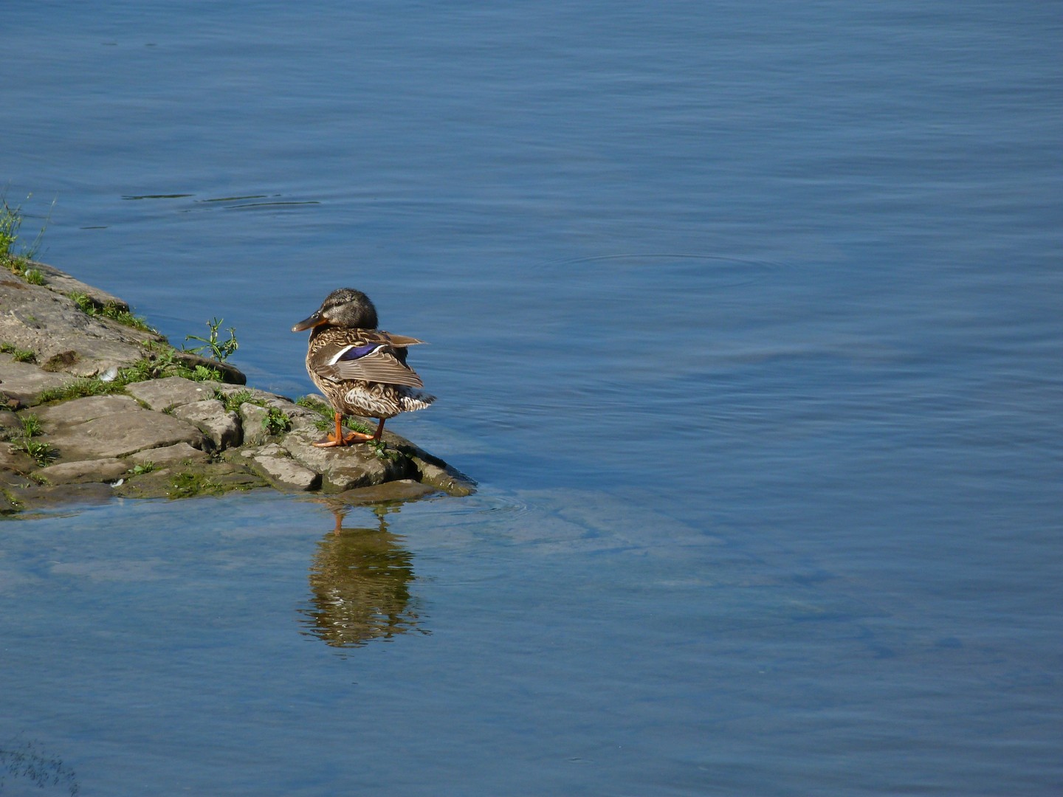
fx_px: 18425
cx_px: 532
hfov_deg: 3.3
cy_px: 398
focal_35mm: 600
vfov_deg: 2.5
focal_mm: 107.9
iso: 100
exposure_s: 1/250
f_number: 7.1
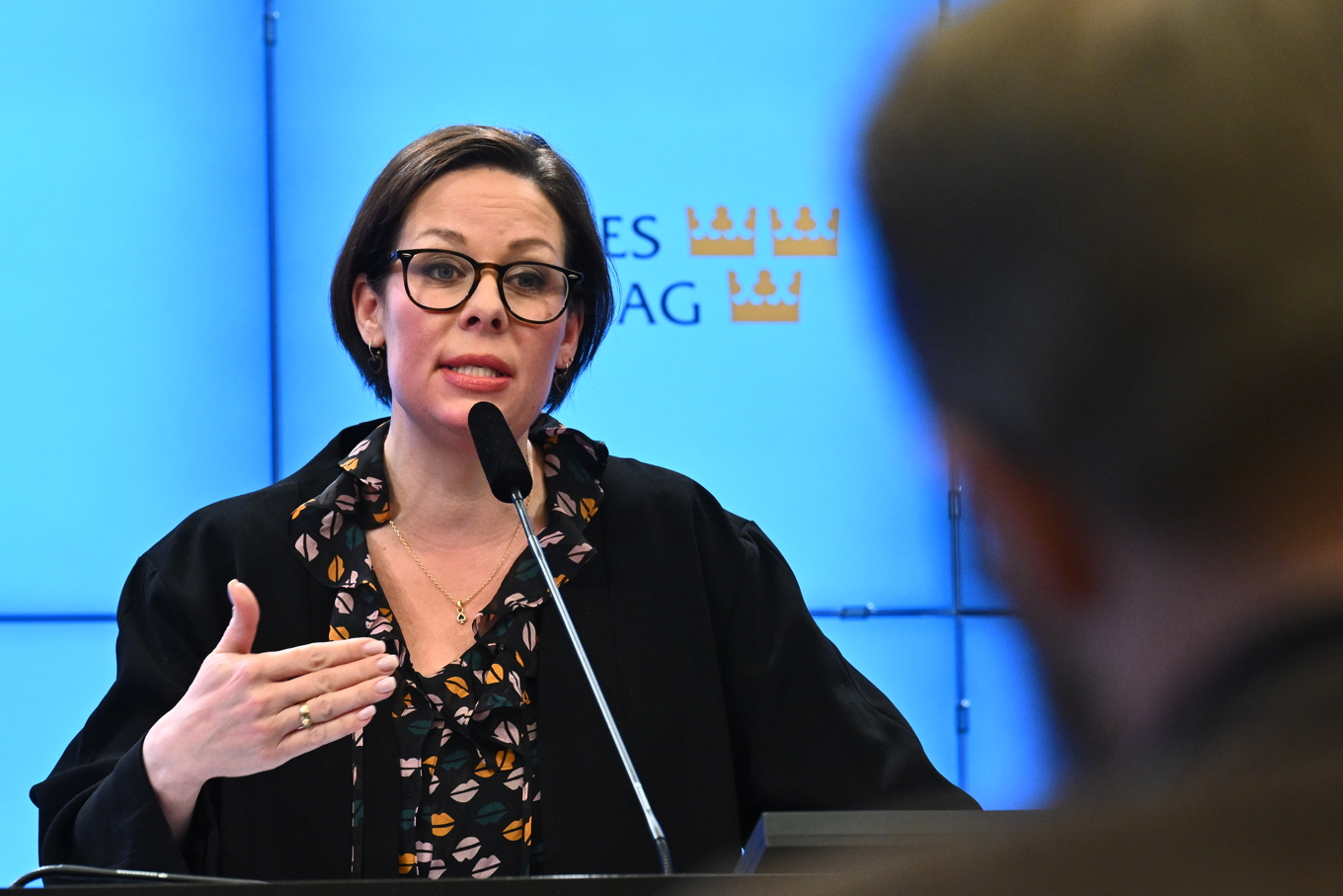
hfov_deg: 11.7
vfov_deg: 7.8
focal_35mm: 175
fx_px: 6529
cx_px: 672
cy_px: 448
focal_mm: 175
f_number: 5.6
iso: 2000
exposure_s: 1/250
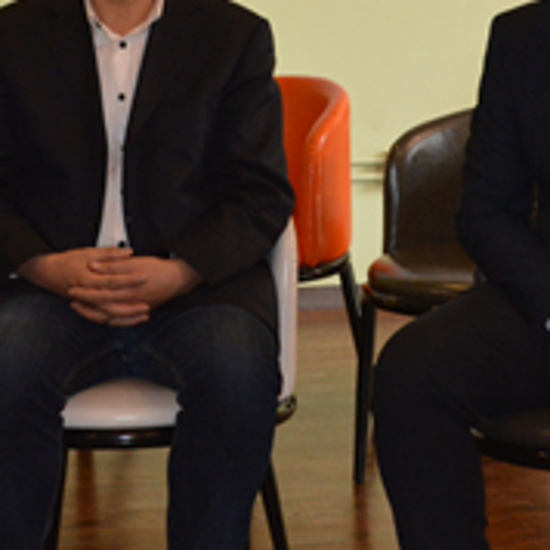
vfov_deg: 11.0
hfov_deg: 11.1
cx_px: 479
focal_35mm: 156
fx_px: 2804
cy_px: -63
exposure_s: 1/60
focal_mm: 34
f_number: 5
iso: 1000
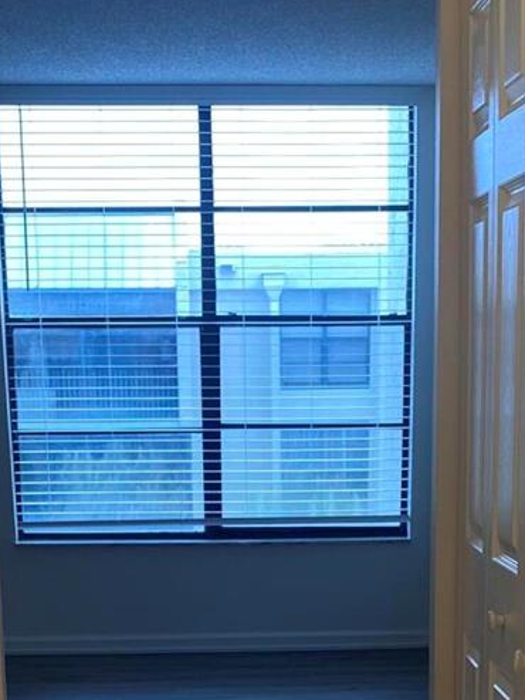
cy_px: 865
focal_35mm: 81
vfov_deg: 22.1
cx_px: 284
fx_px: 1637
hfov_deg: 18.2
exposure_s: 1/120
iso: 50
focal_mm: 4.25
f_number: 1.8
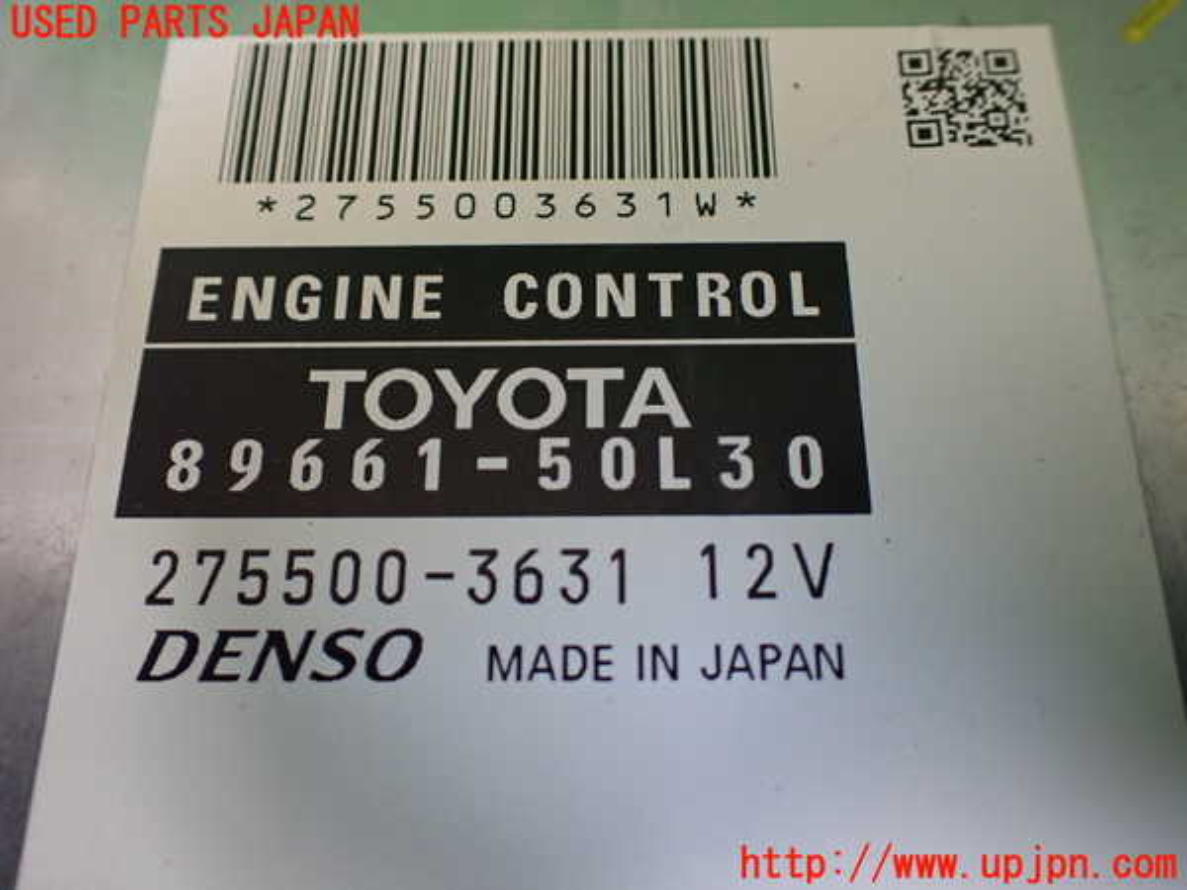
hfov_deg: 60.0
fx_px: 1029
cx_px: 594
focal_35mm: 30
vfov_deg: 46.8
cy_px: 445
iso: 400
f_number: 2.3
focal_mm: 5.4
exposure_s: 1/125
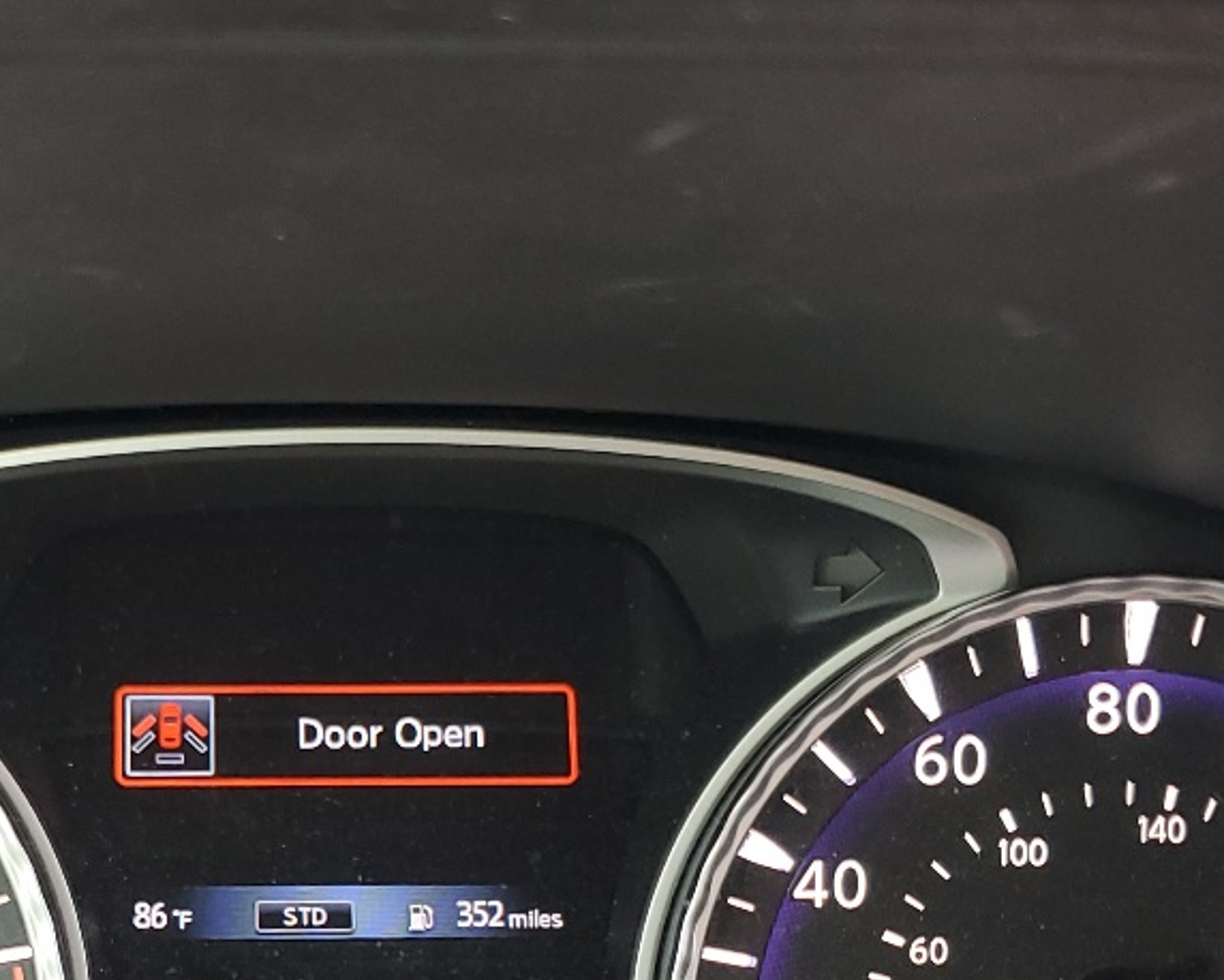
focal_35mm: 71
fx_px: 2573
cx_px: 321
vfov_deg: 20.9
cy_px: 961
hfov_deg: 26.5
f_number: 1.5
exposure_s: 1/60.2
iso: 65
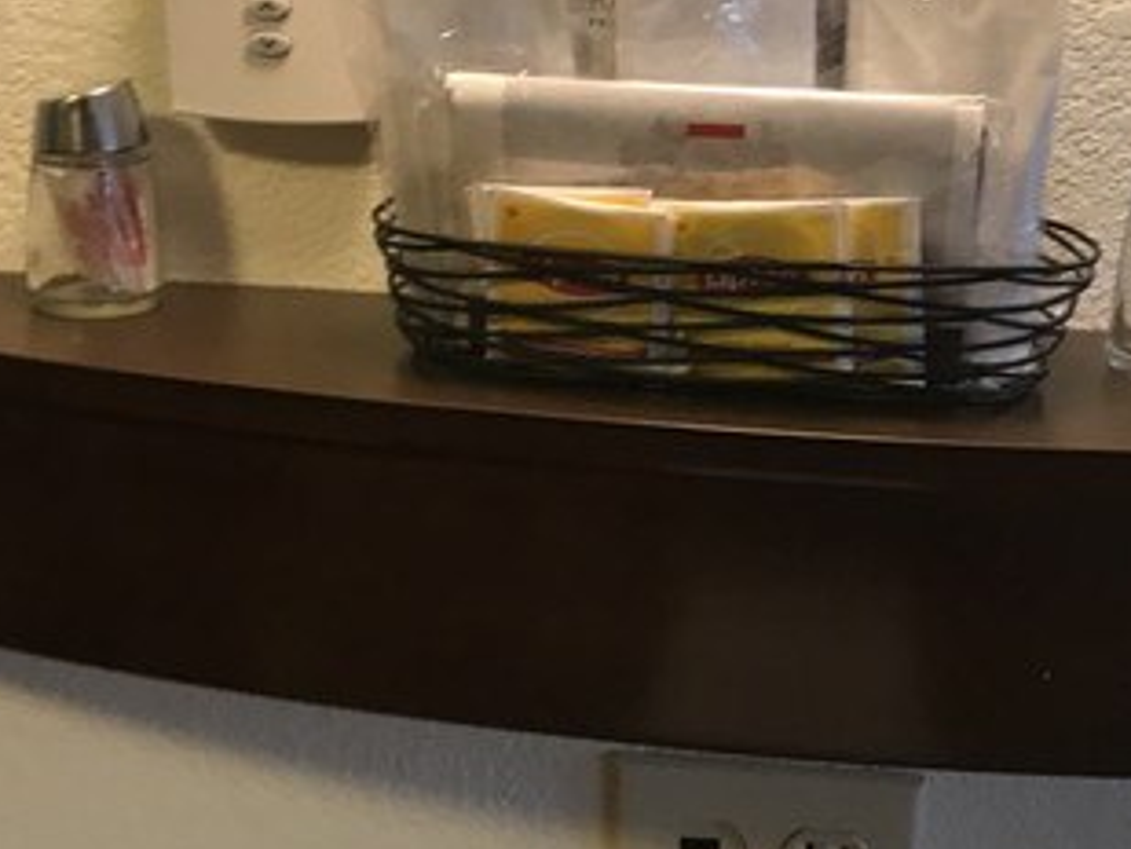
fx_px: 1896
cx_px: 586
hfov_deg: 33.2
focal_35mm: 58
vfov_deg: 25.2
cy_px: 307
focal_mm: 3.99
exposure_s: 1/15
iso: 40
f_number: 1.8
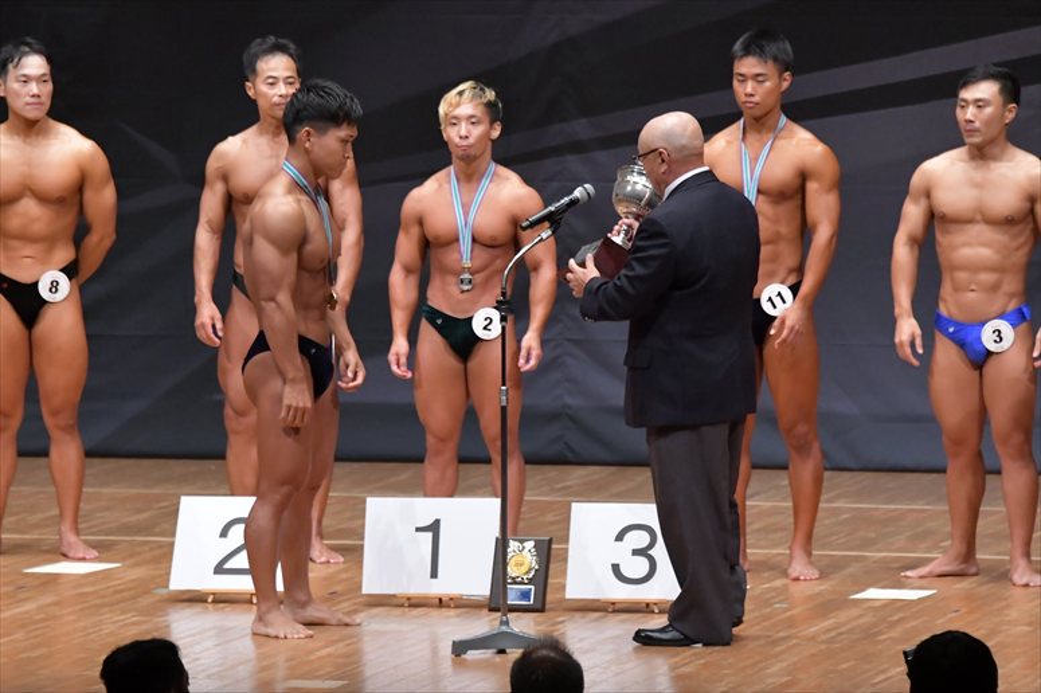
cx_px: 520
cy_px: 346
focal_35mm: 270
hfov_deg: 7.6
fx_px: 7804
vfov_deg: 5.1
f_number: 5.6
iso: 6400
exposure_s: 1/400
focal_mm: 180
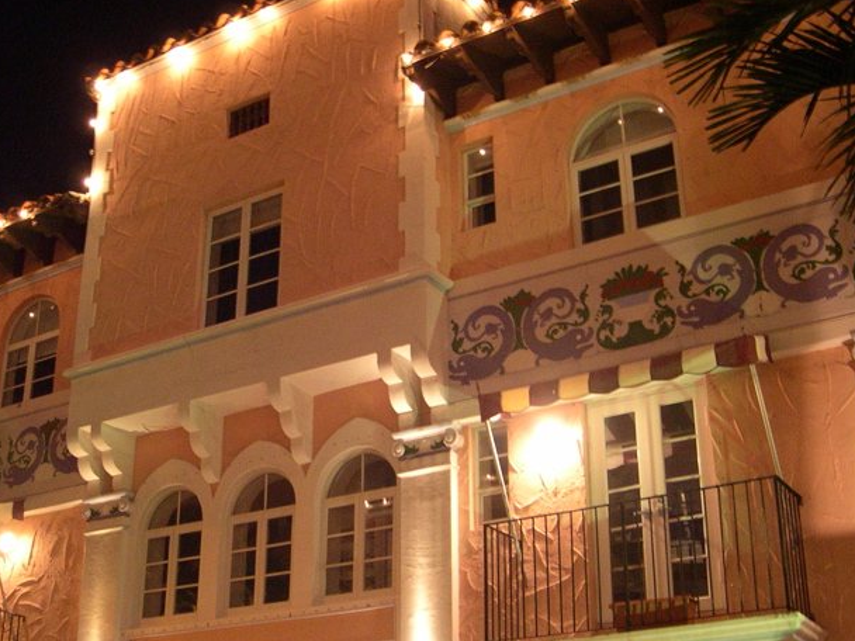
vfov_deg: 29.1
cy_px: 322
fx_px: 1235
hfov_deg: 37.9
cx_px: 305
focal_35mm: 50
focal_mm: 8
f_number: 2.8
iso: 400
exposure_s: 1/3.3
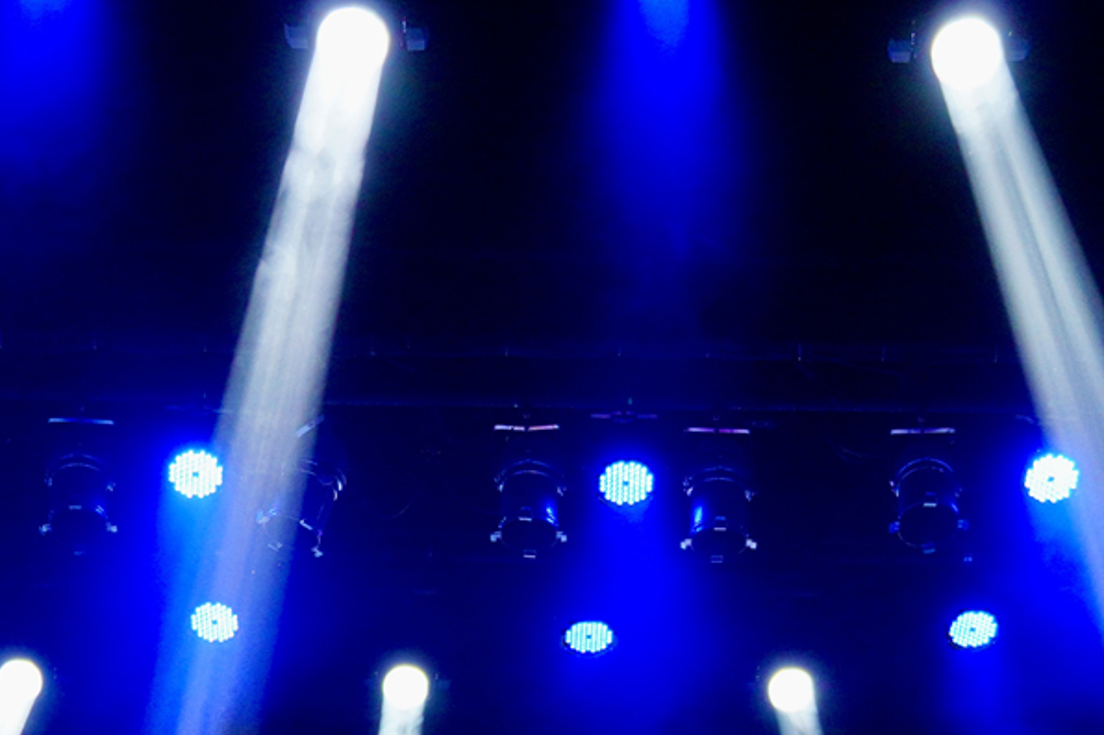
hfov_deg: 17.6
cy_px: 1052
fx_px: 3556
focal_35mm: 116
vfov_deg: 11.4
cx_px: 672
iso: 200
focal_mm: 24
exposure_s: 1/40
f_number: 4
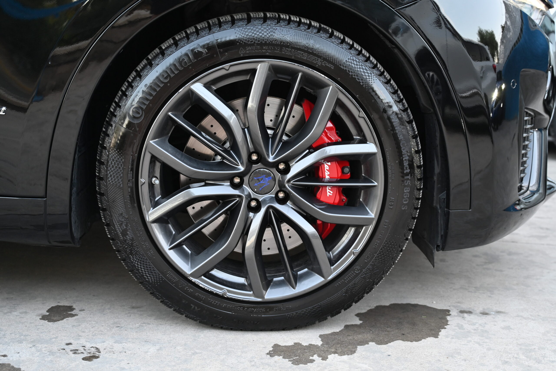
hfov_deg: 43.6
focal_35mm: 45
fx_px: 695
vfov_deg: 29.9
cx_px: 278
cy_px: 186
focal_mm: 45
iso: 800
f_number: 4
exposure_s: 1/125
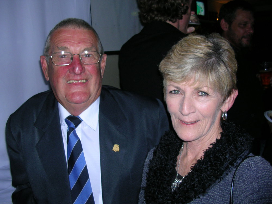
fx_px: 299
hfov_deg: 49.0
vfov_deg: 37.7
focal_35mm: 38
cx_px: 136
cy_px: 102
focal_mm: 5.8
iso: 50
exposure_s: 1/60.1
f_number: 2.8
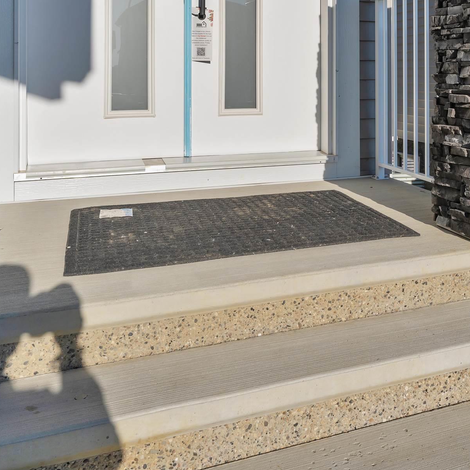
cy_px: 74
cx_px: 375
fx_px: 629
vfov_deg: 38.9
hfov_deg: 39.4
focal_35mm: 41
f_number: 8
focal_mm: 18.9
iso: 200
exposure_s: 1/1000
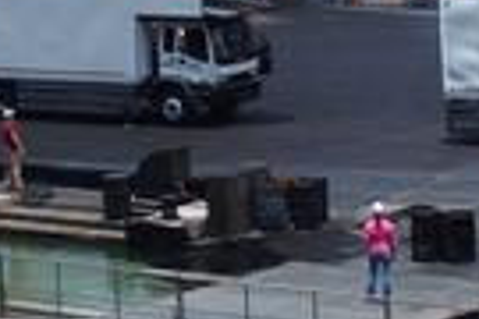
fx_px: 1942
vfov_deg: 9.2
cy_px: -131
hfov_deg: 14.0
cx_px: 185
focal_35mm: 146
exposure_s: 1/1000
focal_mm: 9
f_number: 4
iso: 100
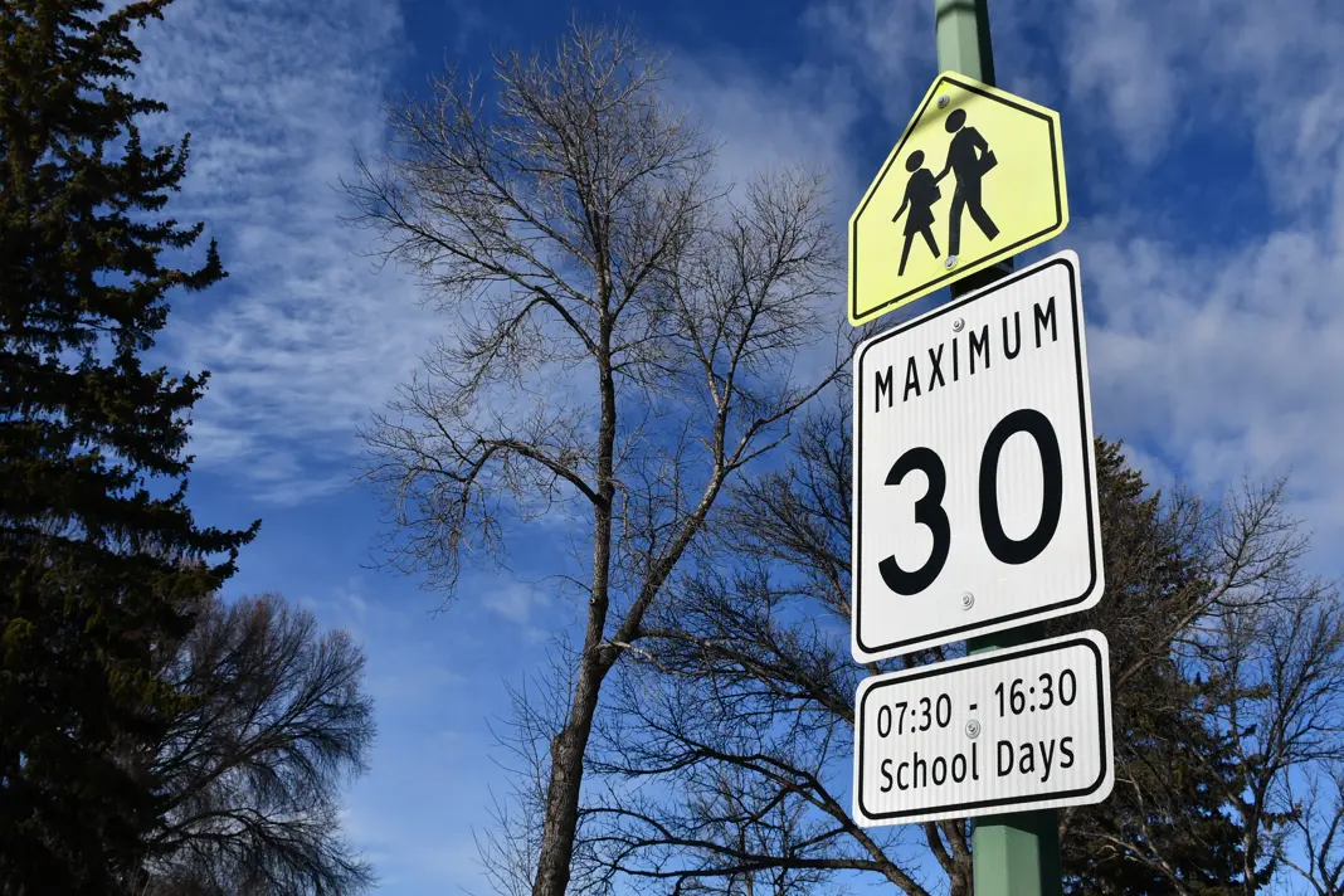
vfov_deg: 36.9
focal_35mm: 36
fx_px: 1344
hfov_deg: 53.1
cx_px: 672
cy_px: 448
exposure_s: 1/400
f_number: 10
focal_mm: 18
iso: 100
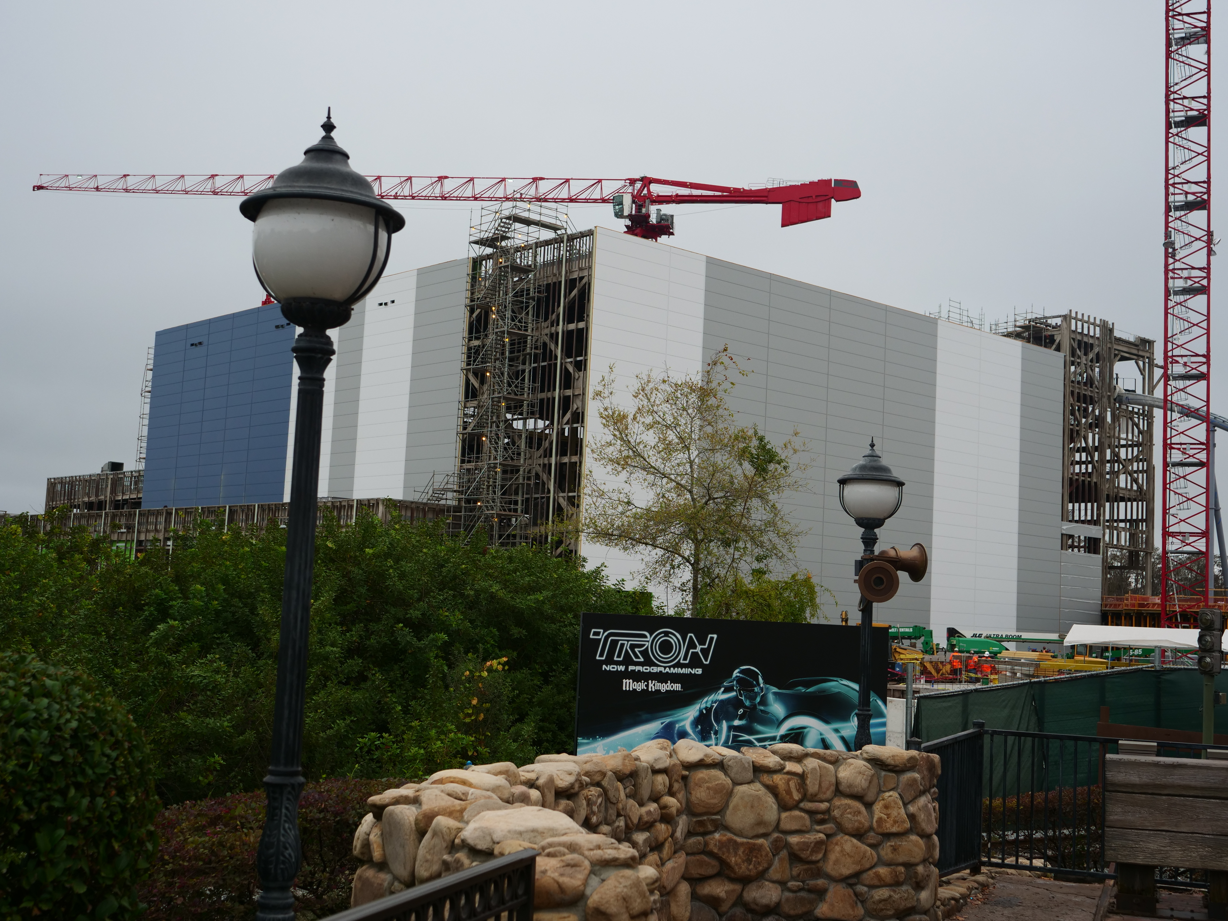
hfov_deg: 42.9
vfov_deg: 32.9
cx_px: 614
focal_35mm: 44
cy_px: 460
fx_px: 1561
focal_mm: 22
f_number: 3.3
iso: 200
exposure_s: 1/160
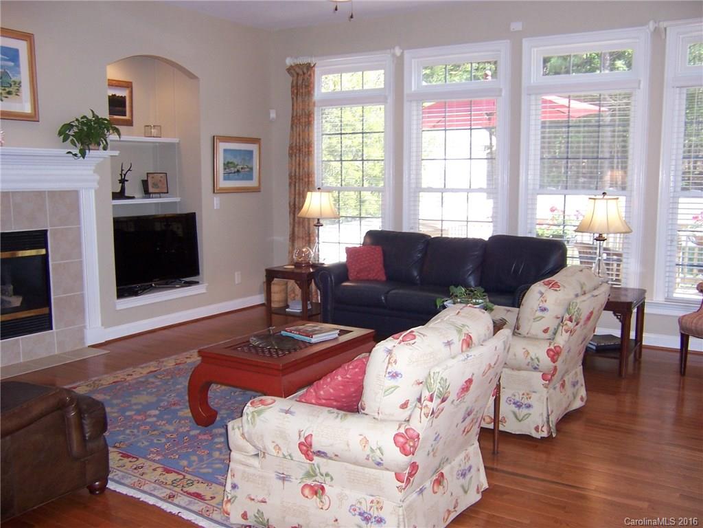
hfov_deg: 55.4
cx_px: 352
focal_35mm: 33
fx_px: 670
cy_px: 264
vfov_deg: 42.9
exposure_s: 1/60
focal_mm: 5.5
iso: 140
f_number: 2.8
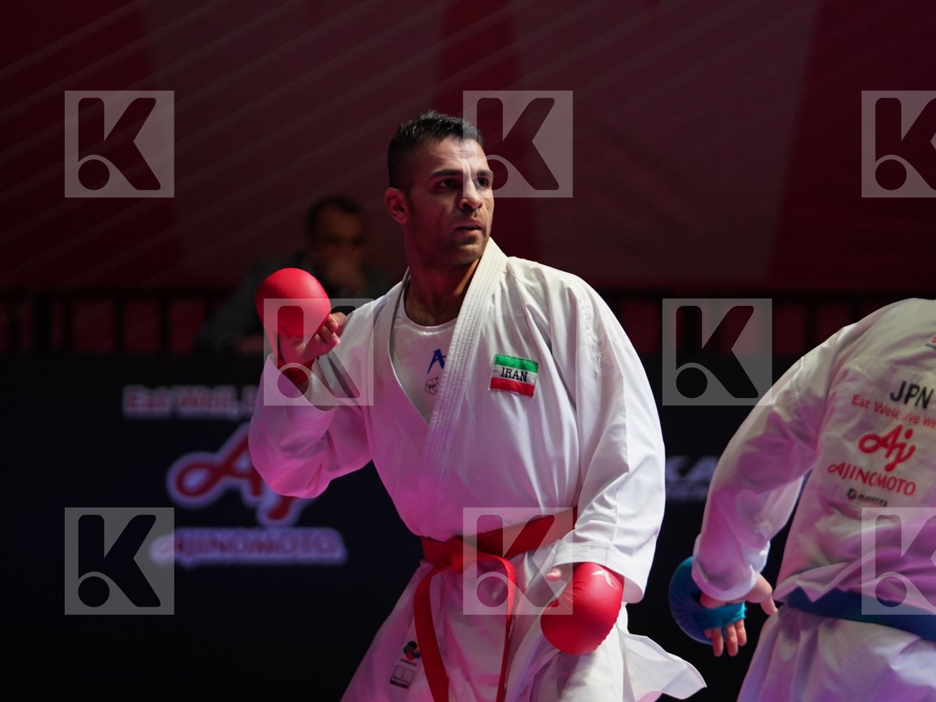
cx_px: 518
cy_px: 352
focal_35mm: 262
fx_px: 7084
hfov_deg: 7.6
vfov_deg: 5.7
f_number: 2.8
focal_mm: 161
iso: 2000
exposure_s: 1/1000
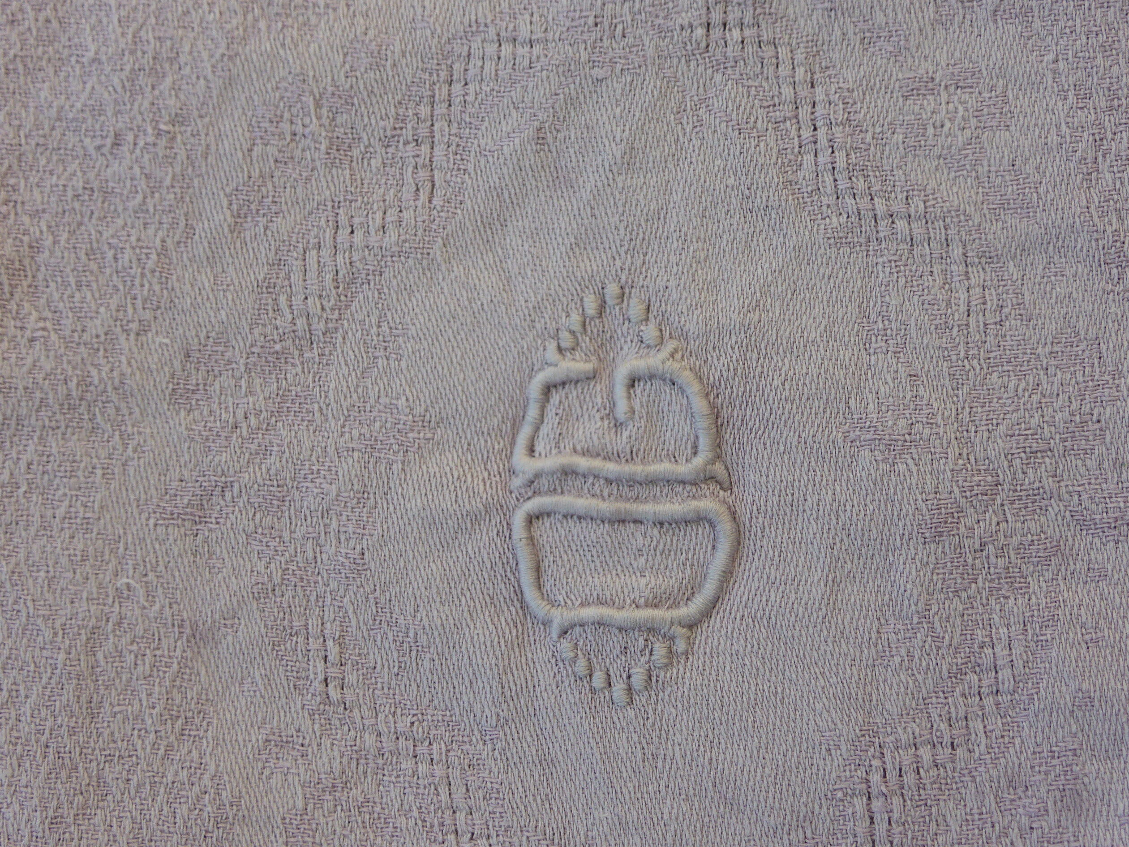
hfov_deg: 29.4
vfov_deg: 22.3
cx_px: 566
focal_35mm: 66
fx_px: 2153
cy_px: 420
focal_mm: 11
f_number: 4.8
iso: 100
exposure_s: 1/200
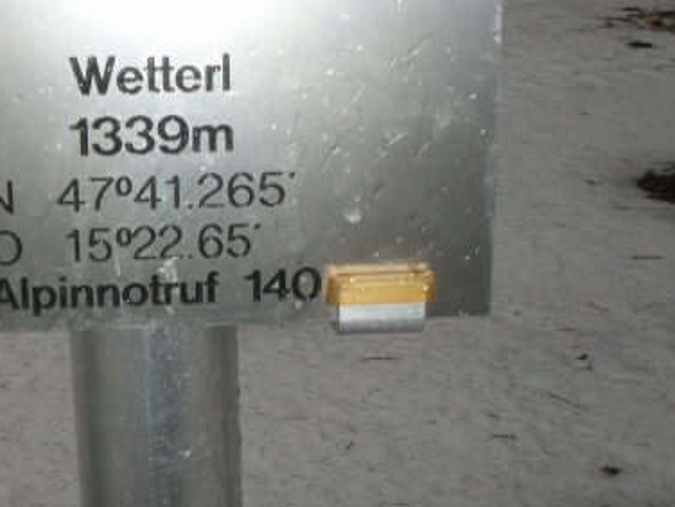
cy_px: 216
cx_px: 149
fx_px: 1228
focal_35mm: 63
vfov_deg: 23.3
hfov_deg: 30.1
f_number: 7.1
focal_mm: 7.7
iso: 50
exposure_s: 1/60
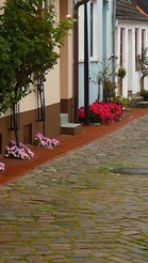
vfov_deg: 18.3
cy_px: 50
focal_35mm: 116
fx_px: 807
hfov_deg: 9.3
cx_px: -216
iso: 100
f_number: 2.8
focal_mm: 7.4
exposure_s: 1/50
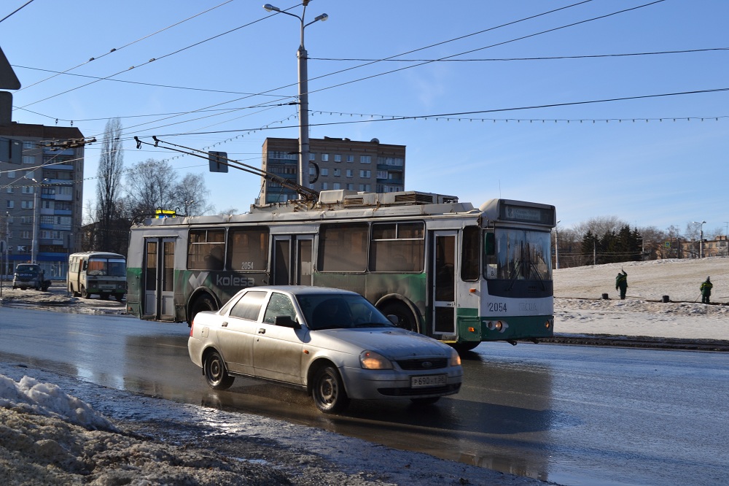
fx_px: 972
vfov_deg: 28.1
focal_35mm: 48
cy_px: 243
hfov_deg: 41.1
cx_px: 364
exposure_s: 1/200
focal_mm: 32
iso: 100
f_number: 10
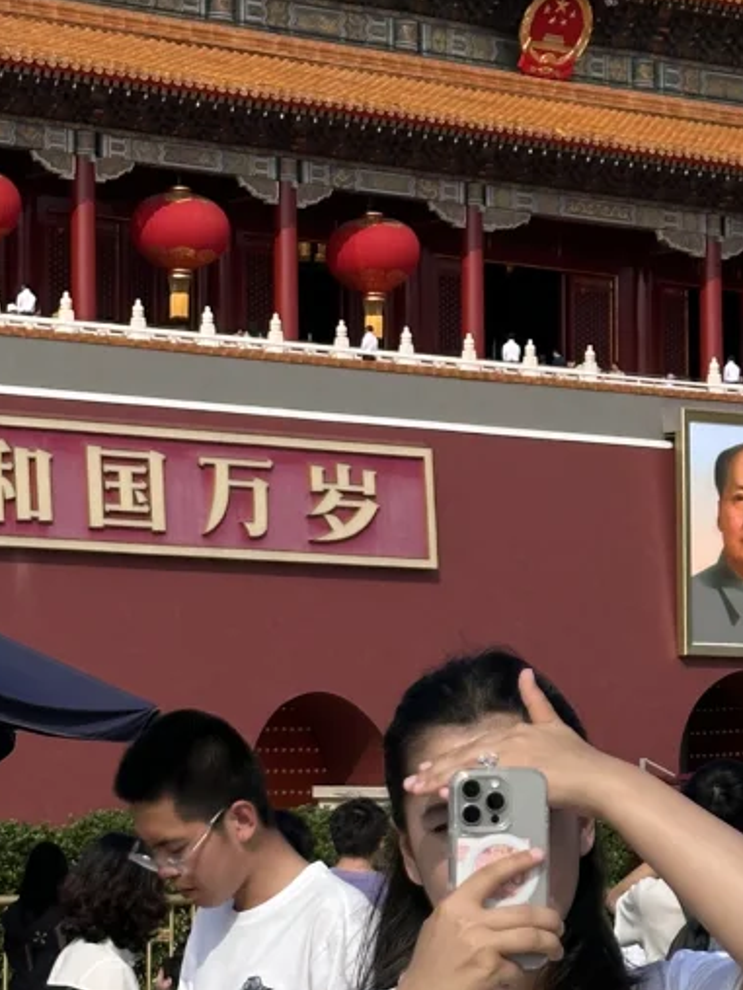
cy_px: 696
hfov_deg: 10.9
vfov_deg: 14.5
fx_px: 3892
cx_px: 571
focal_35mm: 136
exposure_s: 1/5882
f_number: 1.78
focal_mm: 6.86
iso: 64
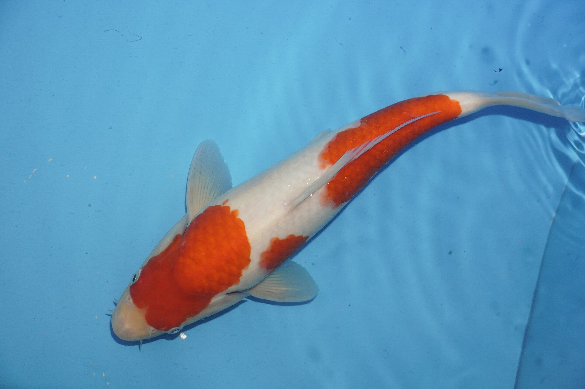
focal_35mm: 63
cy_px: 194
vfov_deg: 21.5
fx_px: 1023
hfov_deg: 31.9
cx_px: 292
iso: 800
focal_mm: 42
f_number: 5
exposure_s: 1/160
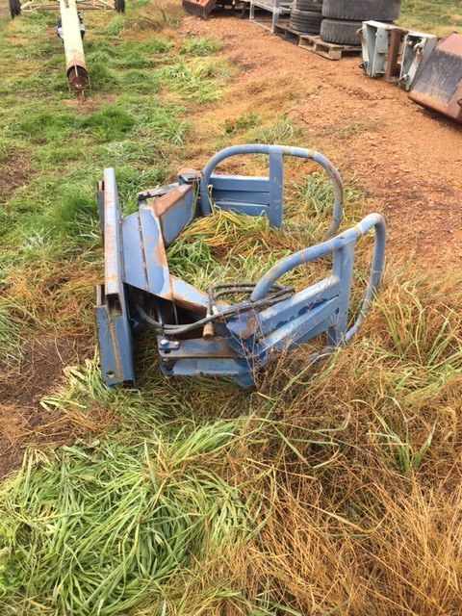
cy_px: 308
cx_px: 231
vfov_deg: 61.7
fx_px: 516
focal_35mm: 29
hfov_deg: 48.2
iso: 25
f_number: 2.2
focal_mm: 4.15
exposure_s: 1/151
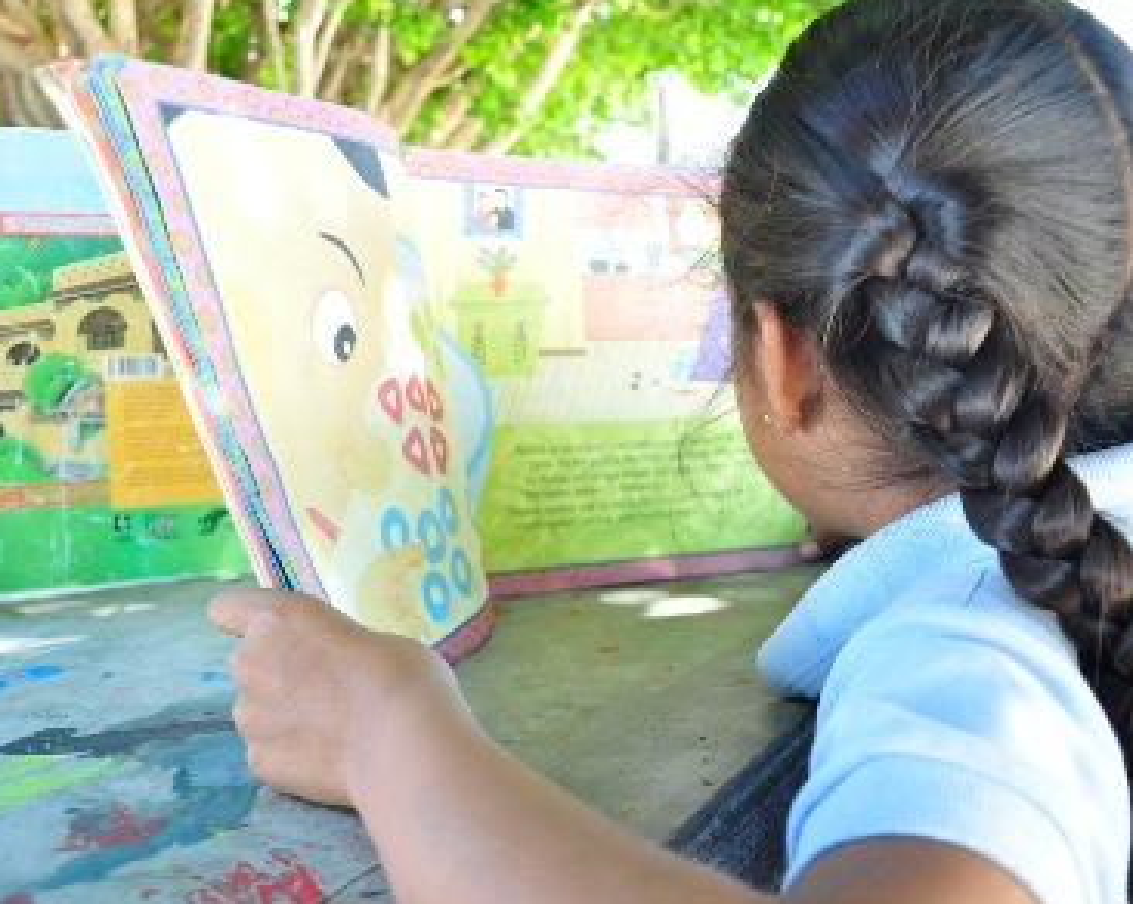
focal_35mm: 31
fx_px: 1038
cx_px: 619
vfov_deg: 47.0
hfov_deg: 57.1
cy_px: 454
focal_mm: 18
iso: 1000
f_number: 22
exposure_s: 1/90
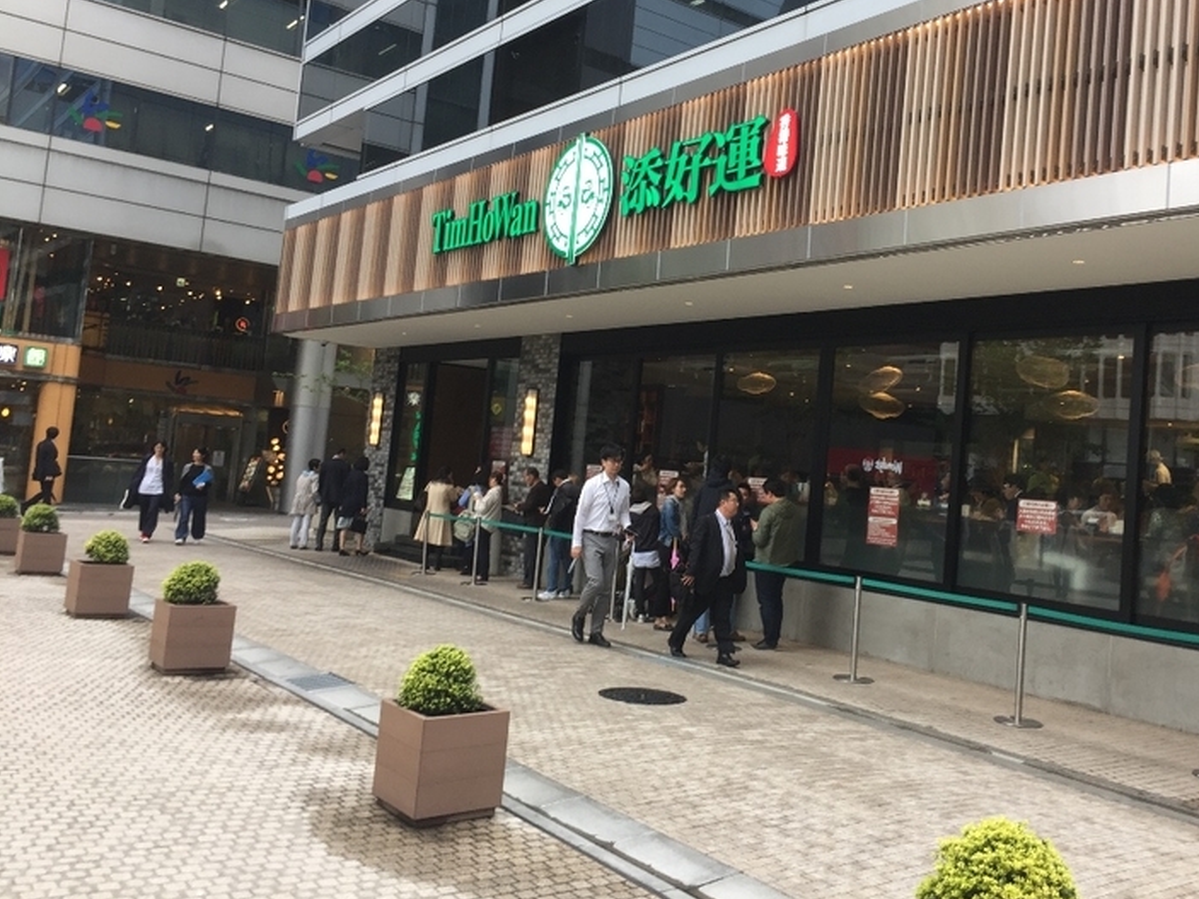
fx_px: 1143
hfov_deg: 55.2
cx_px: 679
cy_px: 391
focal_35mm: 33
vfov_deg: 42.8
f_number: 2.2
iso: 40
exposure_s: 1/120
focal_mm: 4.15
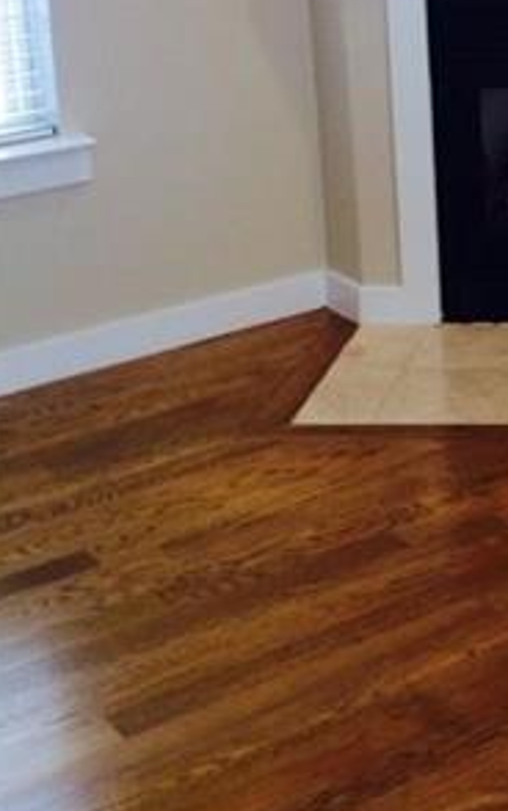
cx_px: 781
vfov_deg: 23.8
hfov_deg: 14.6
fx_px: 1837
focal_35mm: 83
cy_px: 0
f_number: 2.2
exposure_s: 1/30
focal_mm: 4.12
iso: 80
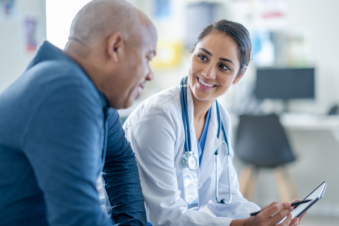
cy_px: 113
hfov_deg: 23.9
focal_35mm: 85
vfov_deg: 16.1
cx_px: 170
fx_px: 800
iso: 100
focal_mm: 85
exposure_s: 1/80
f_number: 1.4
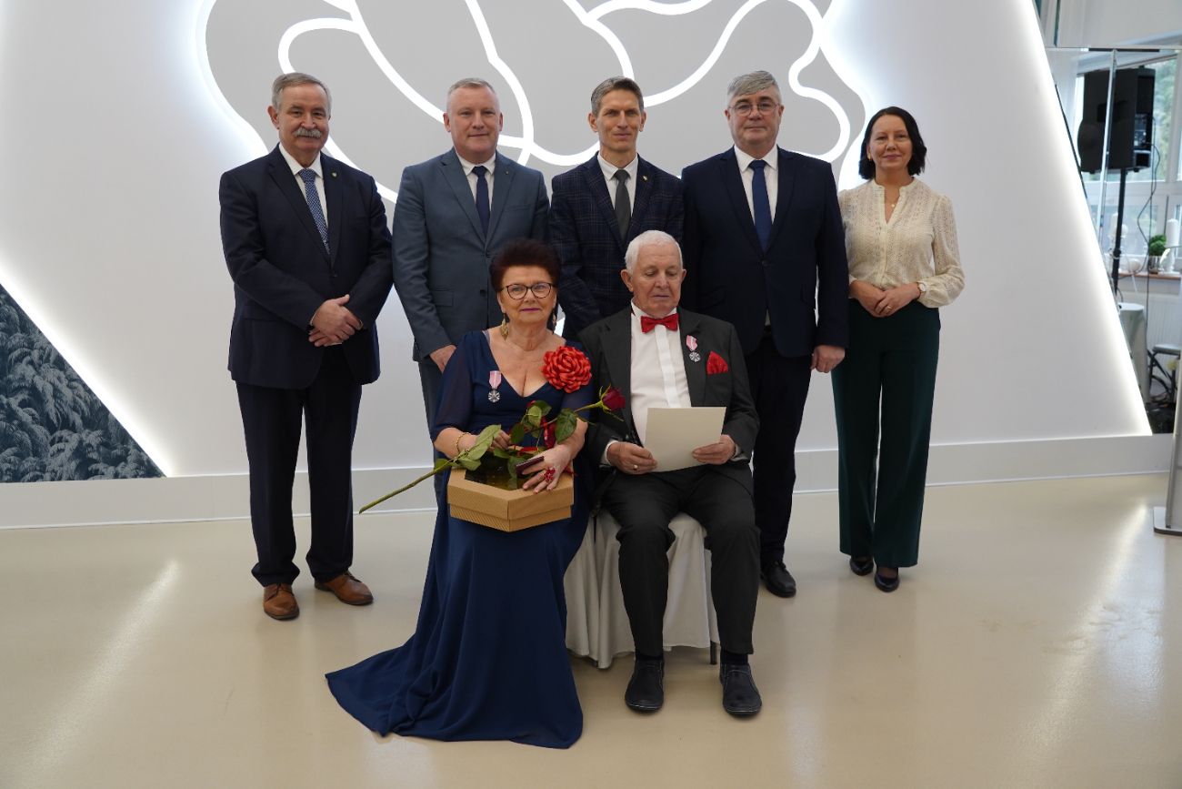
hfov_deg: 60.3
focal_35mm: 31
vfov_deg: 42.3
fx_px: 1018
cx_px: 591
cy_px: 394
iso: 1250
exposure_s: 1/125
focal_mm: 31
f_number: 4
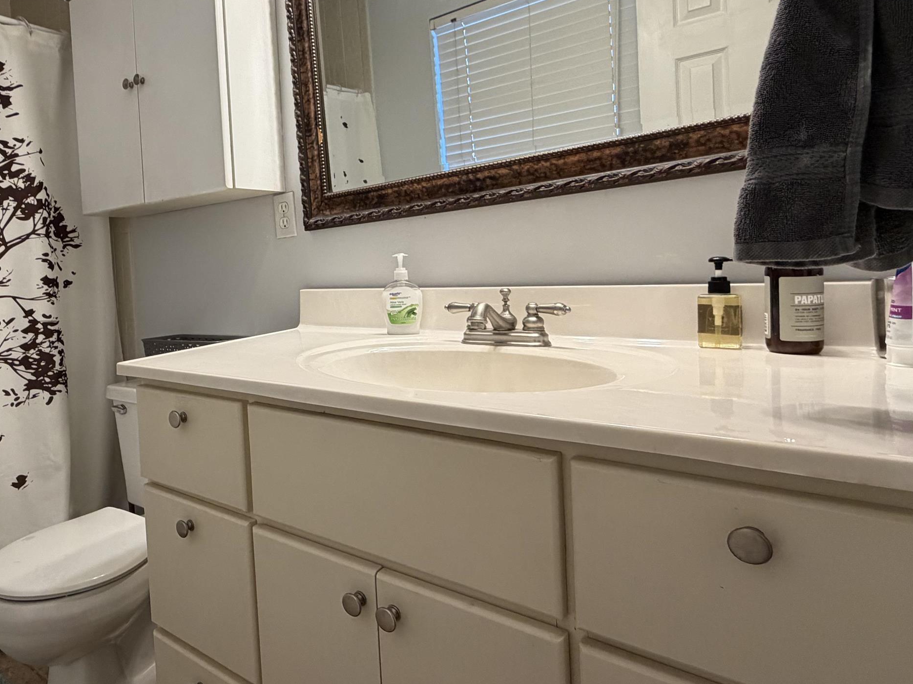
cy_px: 290
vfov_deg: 58.6
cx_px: 278
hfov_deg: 70.9
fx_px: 607
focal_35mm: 23
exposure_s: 1/120
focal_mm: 2.22
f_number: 2.2
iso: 320
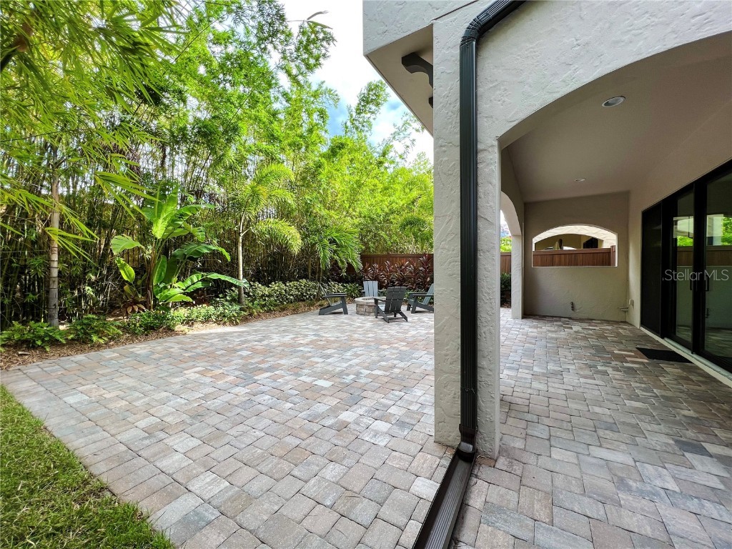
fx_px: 275
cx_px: 366
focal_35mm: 13
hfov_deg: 106.2
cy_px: 274
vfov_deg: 89.9
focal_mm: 1.57
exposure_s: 1/240
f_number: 1.8
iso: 32
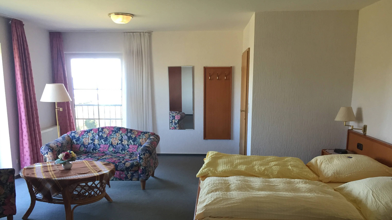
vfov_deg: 36.4
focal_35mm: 32
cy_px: 141
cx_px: 196
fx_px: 333
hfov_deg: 61.0
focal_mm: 4.15
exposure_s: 1/33
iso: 50
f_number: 2.2
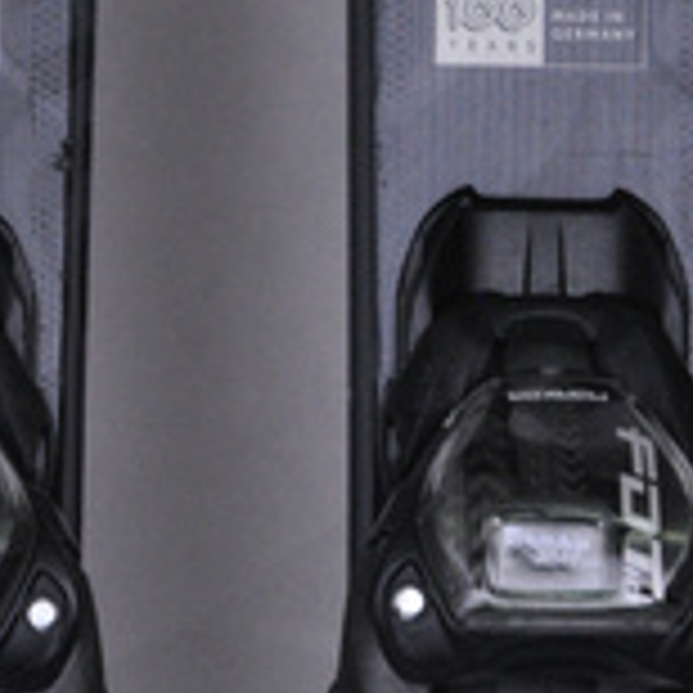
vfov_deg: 4.5
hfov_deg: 4.5
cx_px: 232
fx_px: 8839
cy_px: -220
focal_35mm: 390
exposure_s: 1/125
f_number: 11
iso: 3200
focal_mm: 105
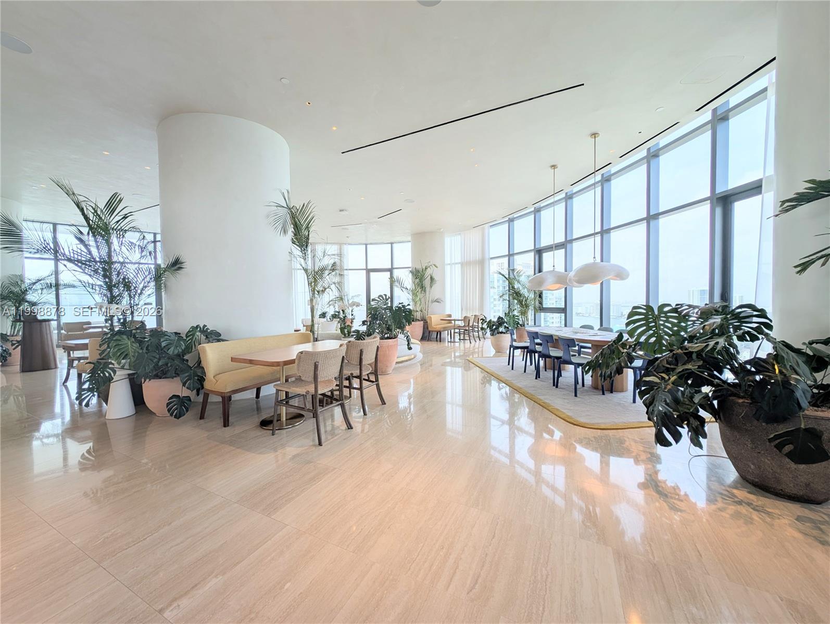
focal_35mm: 12
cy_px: 312
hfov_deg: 110.5
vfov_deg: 94.6
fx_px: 288
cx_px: 415
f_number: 1.95
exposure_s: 1/512
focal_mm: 2.23
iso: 39
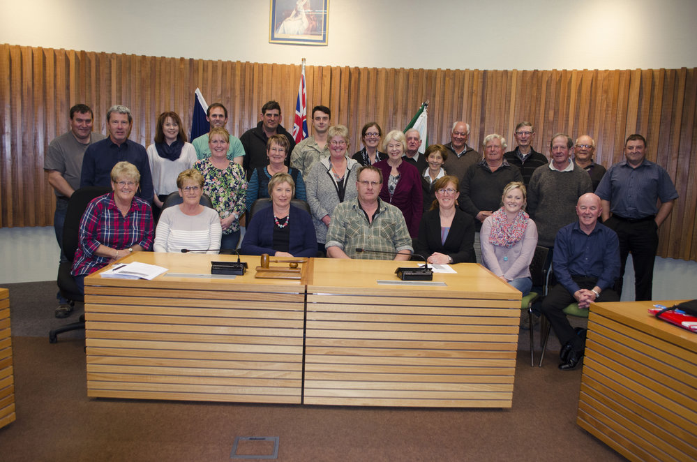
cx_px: 348
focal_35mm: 30
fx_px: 580
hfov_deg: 62.0
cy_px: 231
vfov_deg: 43.4
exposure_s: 1/60
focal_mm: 20
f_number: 3.8
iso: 900
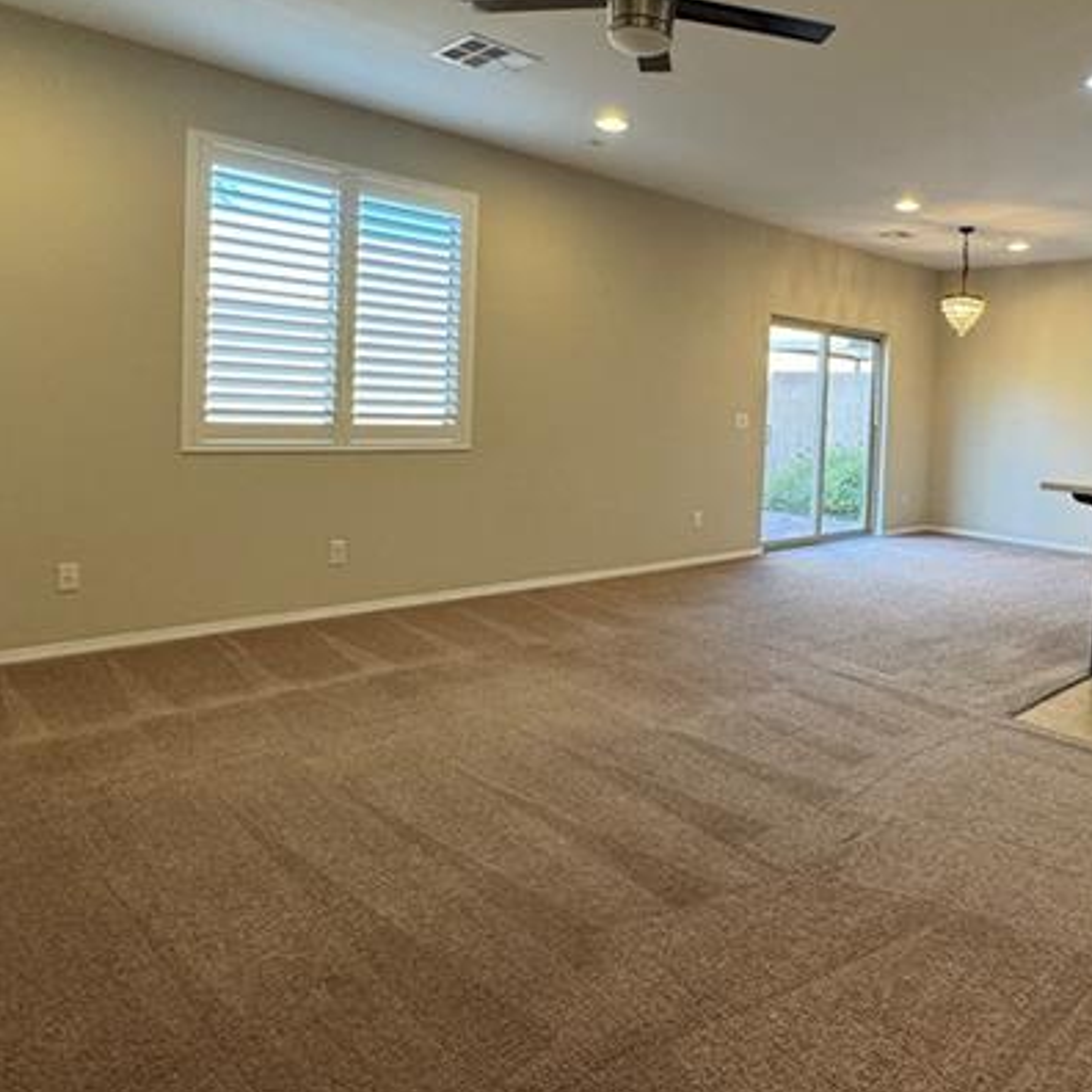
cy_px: 436
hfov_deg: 61.4
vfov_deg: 62.4
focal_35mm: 25
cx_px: 725
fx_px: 892
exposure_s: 1/120
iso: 250
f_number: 2.2
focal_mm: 2.22
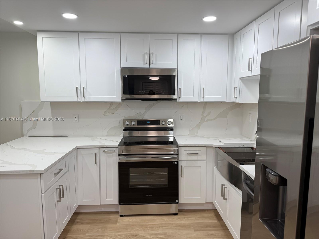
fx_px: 221
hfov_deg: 71.6
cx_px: 160
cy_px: 120
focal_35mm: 24
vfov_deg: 56.8
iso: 80
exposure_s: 1/120
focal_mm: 6.76
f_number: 1.78
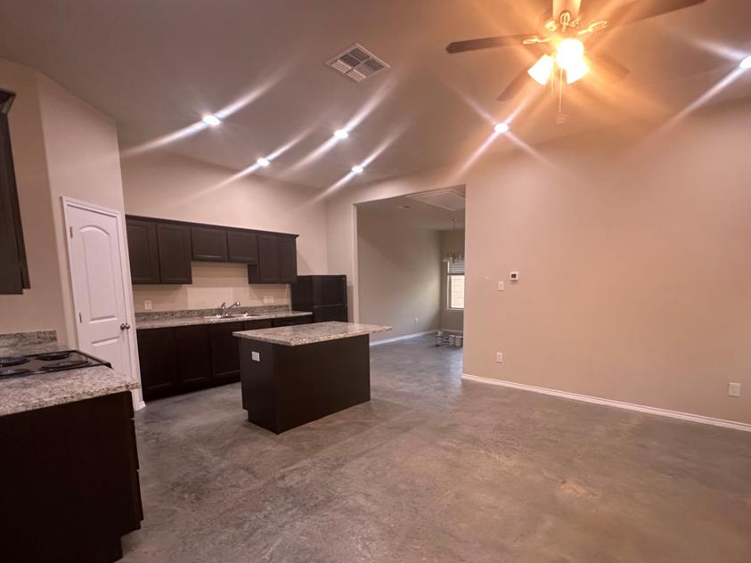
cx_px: 420
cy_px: 325
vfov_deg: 74.2
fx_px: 369
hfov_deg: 90.6
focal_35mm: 17
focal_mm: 2.22
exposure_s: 1/60
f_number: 2.2
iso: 250
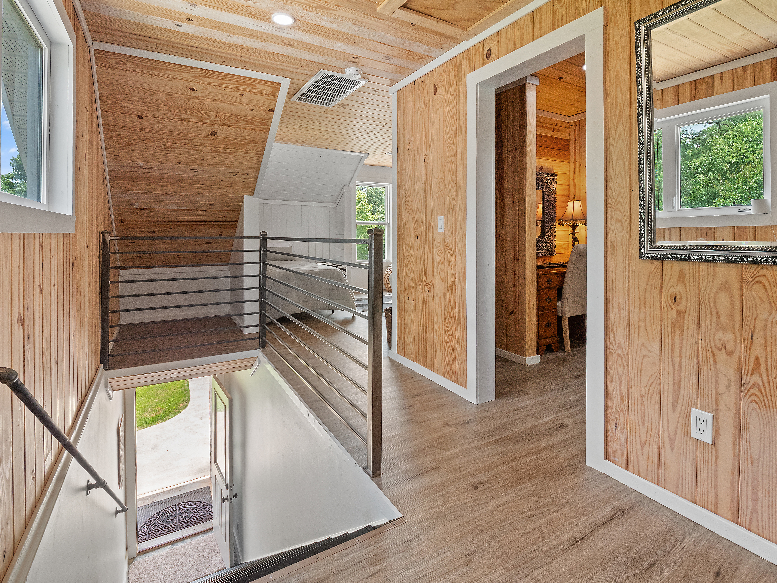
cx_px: 388
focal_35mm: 16
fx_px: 359
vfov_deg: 78.1
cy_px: 292
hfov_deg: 94.5
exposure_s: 1/40
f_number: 5.6
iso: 400
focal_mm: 8
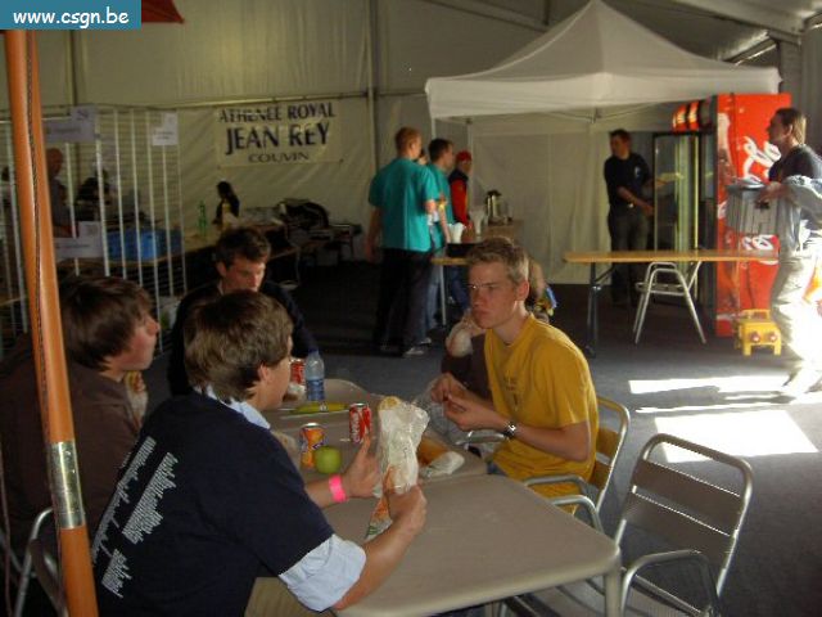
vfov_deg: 36.8
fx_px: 926
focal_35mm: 39
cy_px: 308
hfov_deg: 47.9
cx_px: 411
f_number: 2.8
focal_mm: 8
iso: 100
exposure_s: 1/60
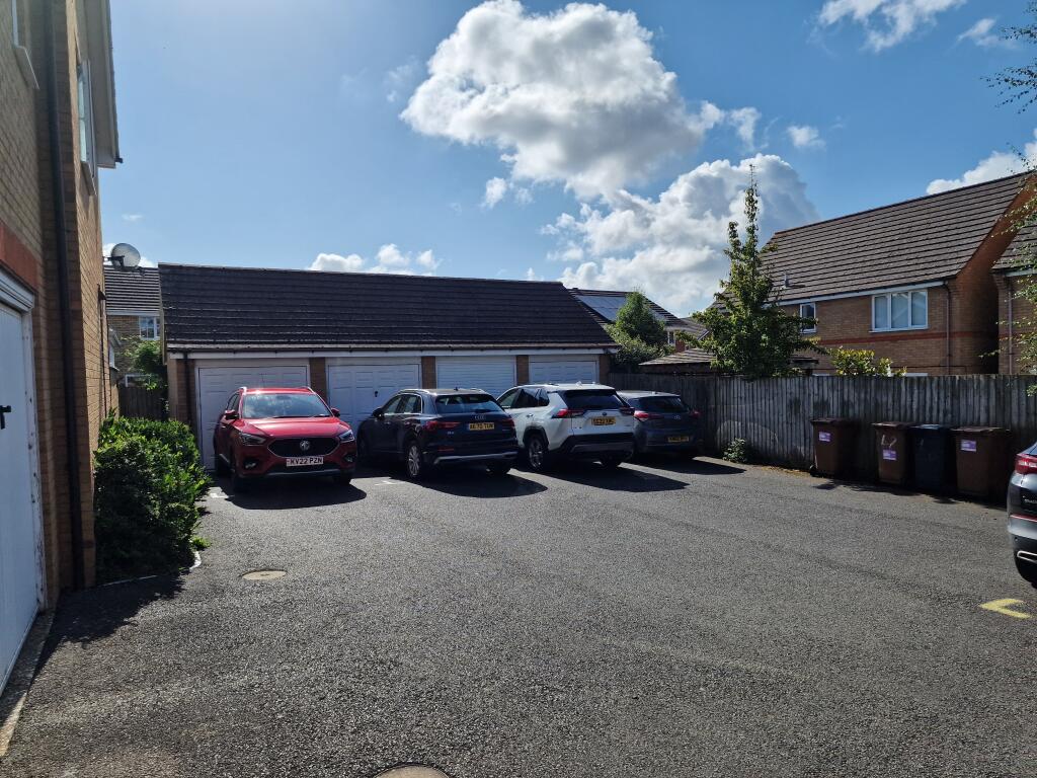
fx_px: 689
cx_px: 518
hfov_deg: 73.9
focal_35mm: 23
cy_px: 389
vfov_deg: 58.9
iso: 50
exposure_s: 1/1992
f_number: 1.8
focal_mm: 6.4
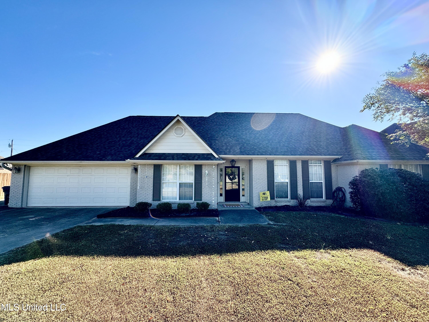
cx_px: 214
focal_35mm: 14
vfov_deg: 85.7
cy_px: 161
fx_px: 174
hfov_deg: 102.1
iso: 40
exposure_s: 1/713
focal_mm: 2.22
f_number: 2.2
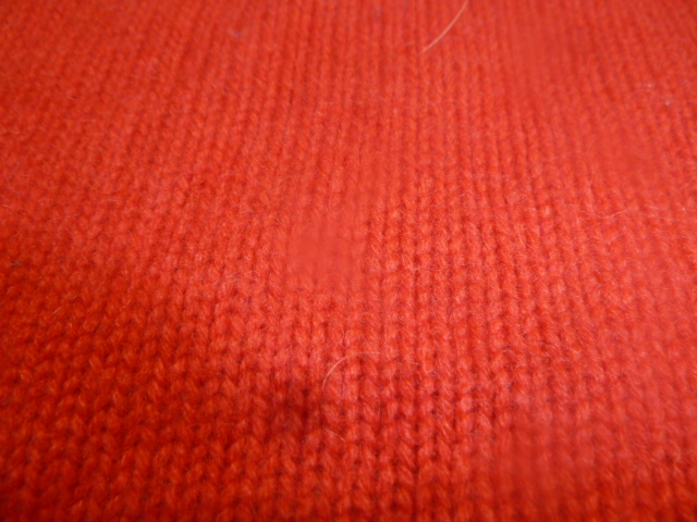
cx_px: 348
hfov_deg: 69.4
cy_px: 261
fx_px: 503
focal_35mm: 25
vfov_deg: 54.9
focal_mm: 4.1
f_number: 3.3
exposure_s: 1/30
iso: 160
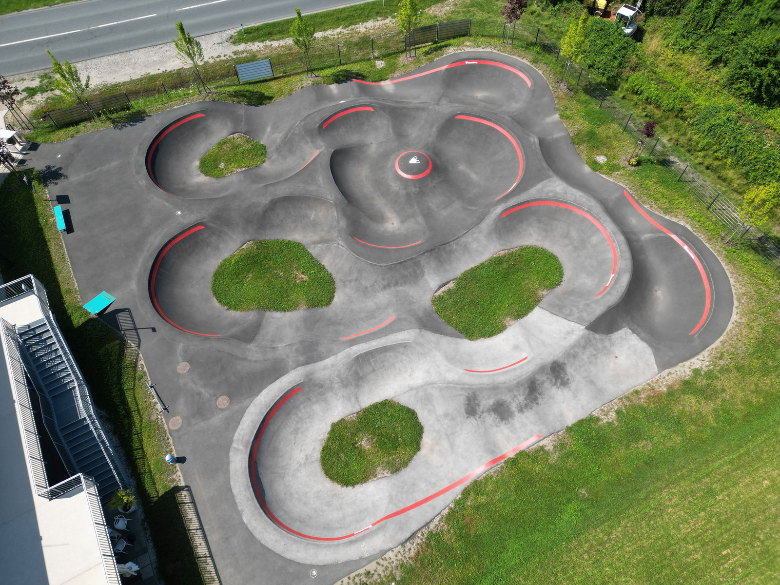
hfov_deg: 71.6
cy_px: 292
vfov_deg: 56.8
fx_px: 541
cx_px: 390
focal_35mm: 24
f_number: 1.7
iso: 100
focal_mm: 6.72
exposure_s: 1/1600
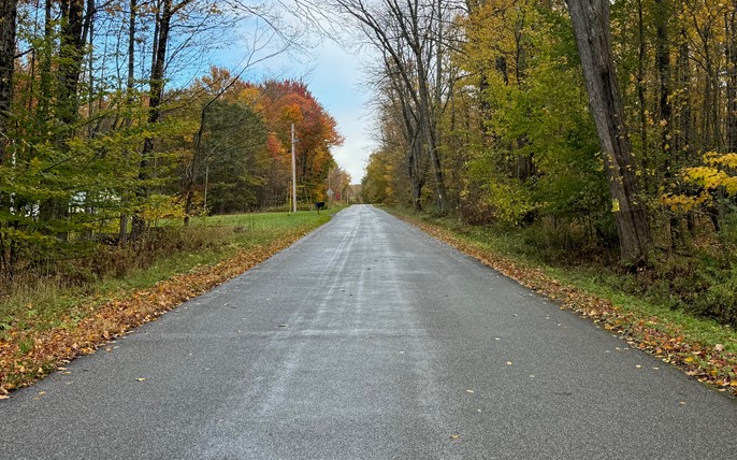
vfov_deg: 33.4
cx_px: 431
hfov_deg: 51.3
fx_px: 763
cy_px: 176
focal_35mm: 38
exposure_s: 1/765
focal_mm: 6.76
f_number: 1.78
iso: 80
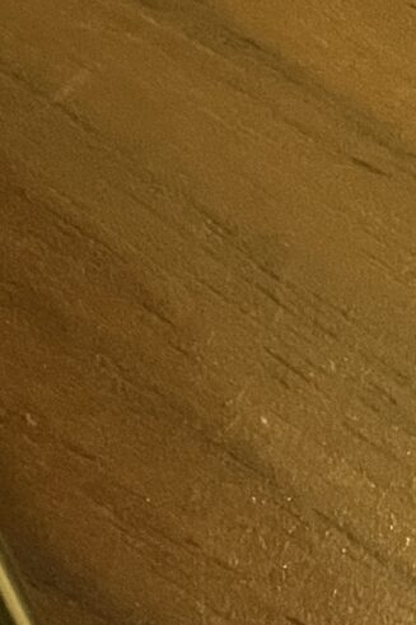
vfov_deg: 14.0
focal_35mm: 141
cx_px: -1201
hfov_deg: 7.3
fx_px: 2446
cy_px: -164
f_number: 1.6
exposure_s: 1/60
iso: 250
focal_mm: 5.1
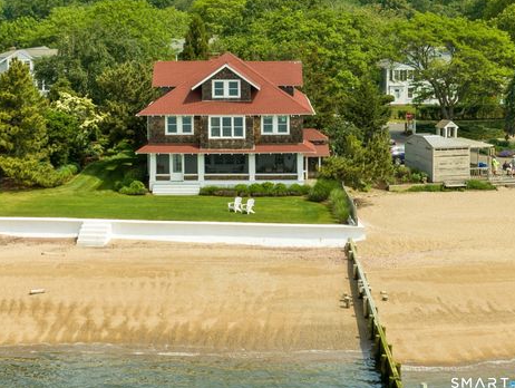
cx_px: 258
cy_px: 185
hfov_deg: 67.2
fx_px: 387
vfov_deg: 53.2
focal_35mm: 26
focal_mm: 12.29
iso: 100
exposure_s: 1/40
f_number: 5.6
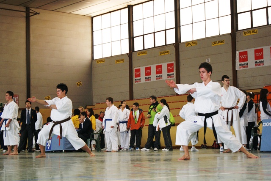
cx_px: 136
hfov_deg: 27.0
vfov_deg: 18.2
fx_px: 565
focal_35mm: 75
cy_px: 90
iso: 400
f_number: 5.6
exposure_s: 1/100
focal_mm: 50
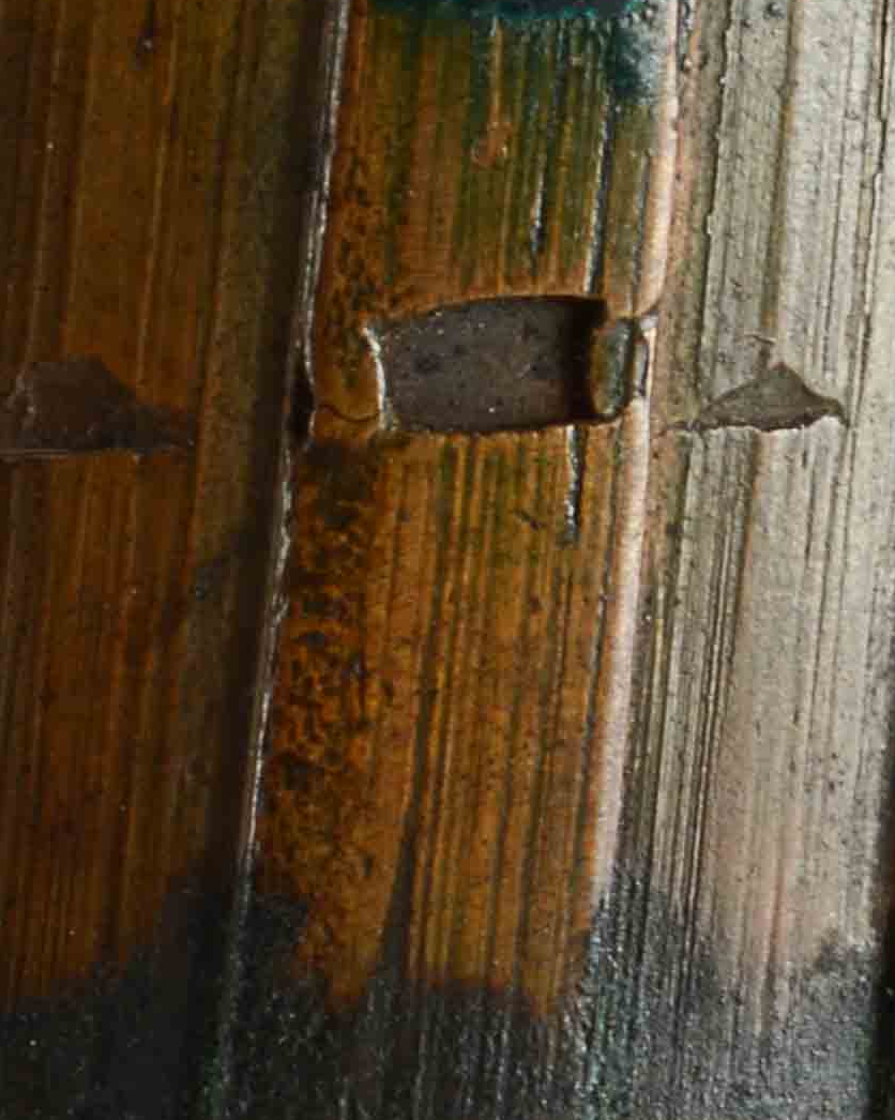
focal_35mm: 364
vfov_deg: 5.3
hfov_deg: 4.2
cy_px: 482
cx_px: 924
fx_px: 12066
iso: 100
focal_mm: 55
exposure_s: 1/80
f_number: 22
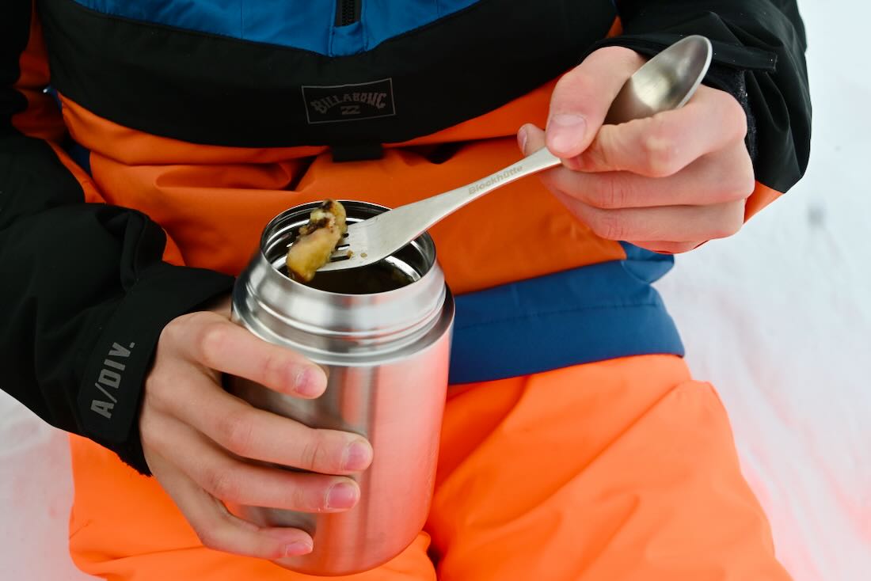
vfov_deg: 36.9
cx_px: 436
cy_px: 290
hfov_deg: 53.1
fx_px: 871
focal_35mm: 36
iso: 200
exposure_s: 1/250
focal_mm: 24
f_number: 5.6
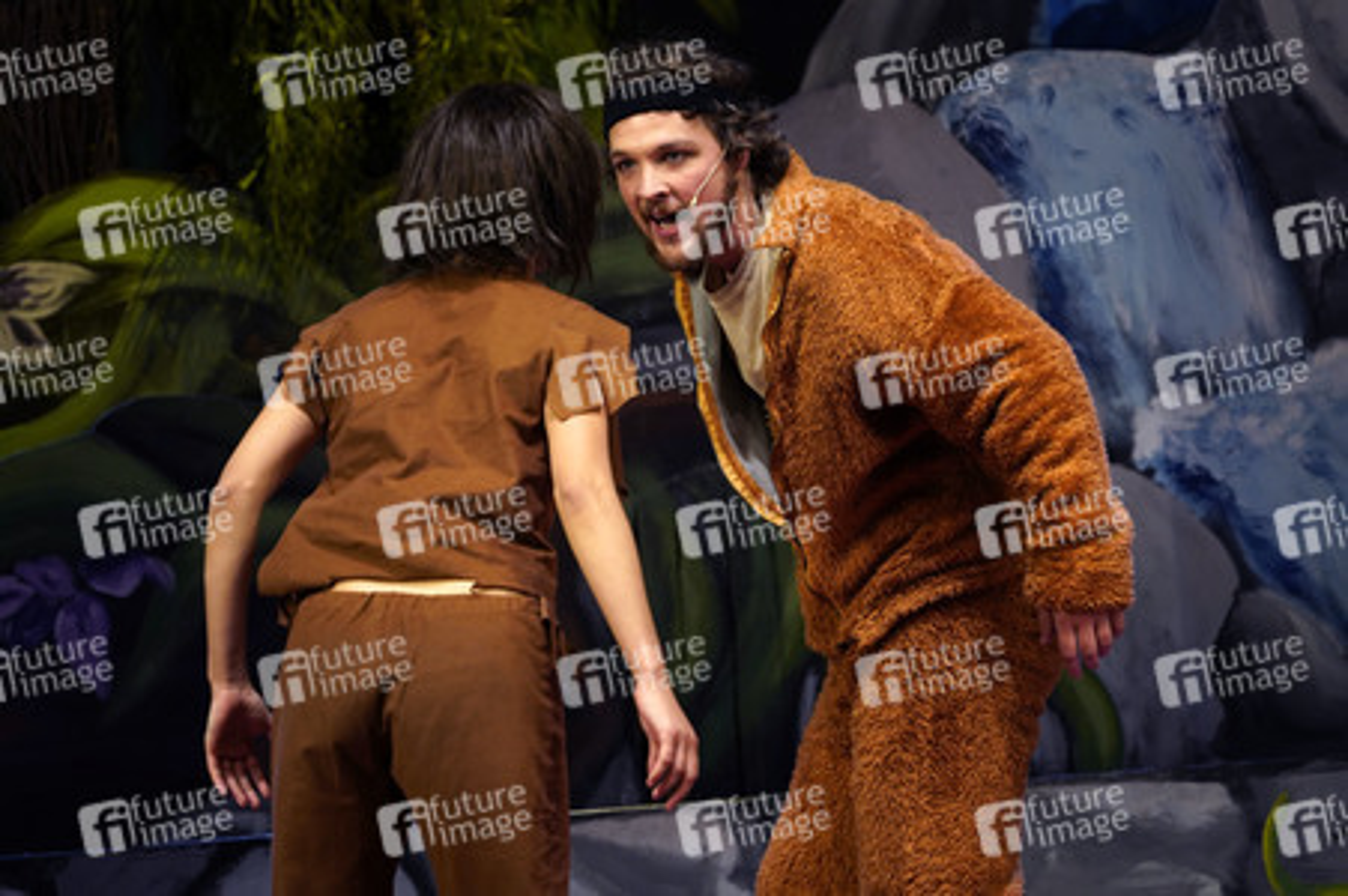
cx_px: 674
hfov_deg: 10.3
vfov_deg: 6.9
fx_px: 7483
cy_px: 448
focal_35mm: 200
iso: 1600
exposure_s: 1/320
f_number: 5.6
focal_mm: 200
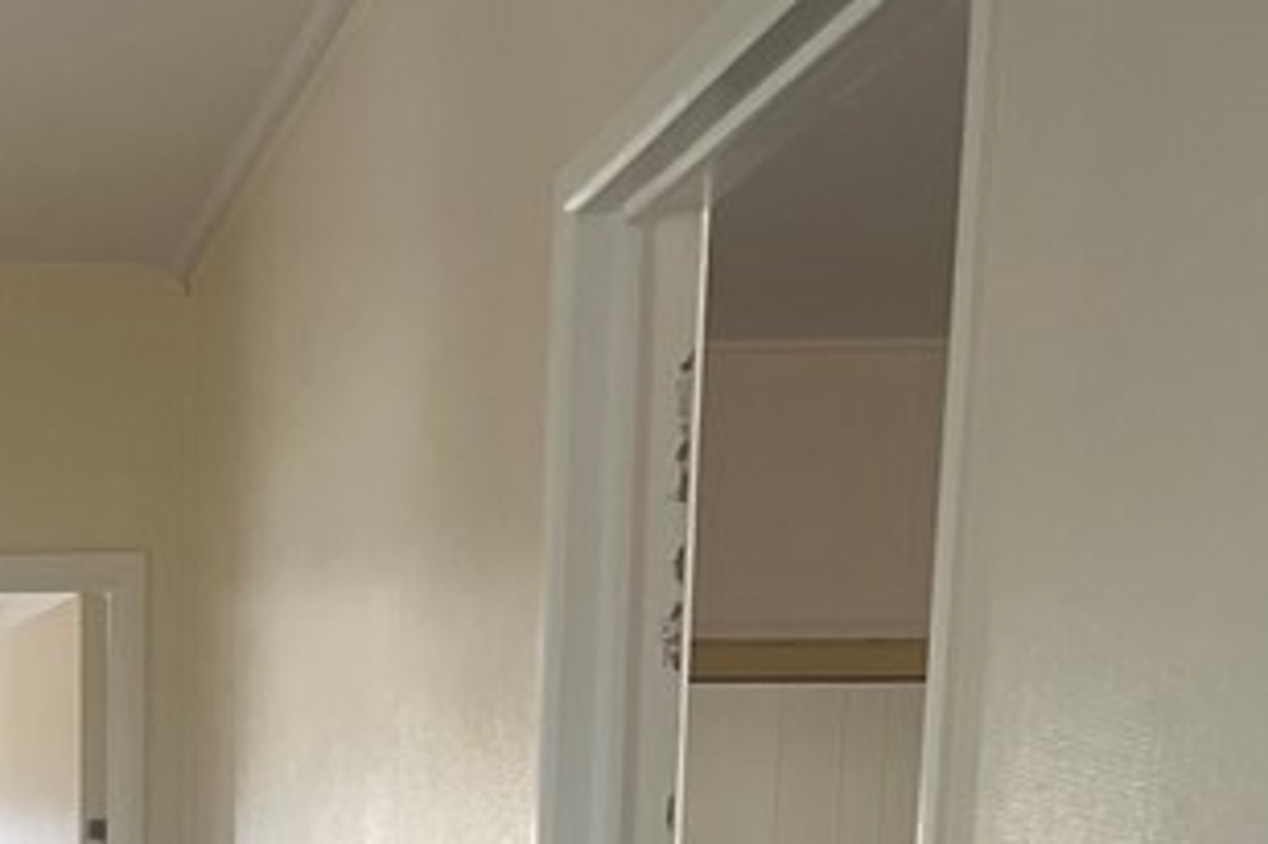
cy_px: 1647
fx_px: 3168
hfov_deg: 21.3
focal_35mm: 90
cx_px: -193
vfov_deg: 13.2
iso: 125
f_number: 1.6
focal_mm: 5.1
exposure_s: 1/103
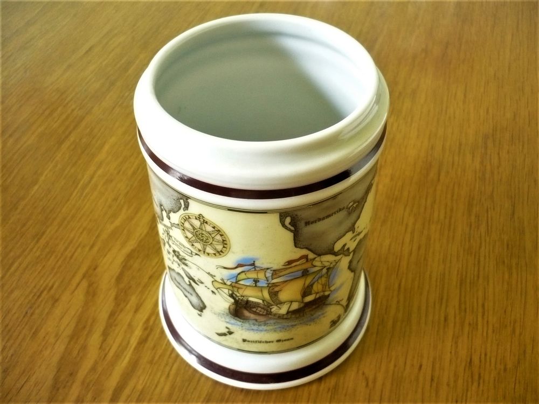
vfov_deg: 40.7
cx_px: 270
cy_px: 202
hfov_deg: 52.6
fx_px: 545
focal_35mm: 35
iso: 400
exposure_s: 1/25
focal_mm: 5.8
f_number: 2.8
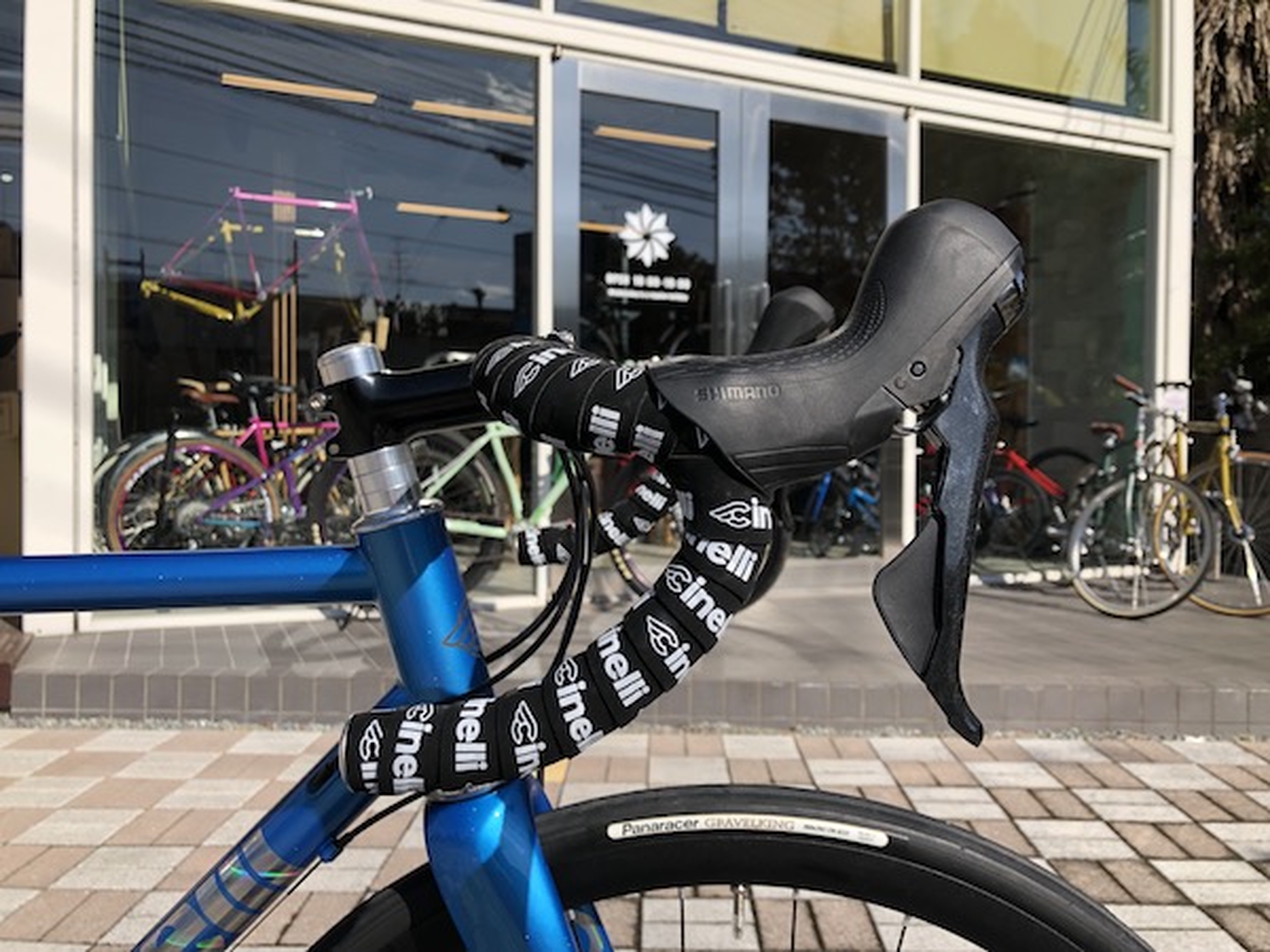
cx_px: 635
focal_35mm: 28
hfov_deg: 63.4
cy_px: 476
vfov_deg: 49.7
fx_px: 1027
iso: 20
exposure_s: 1/1429
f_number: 1.8
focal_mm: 3.99
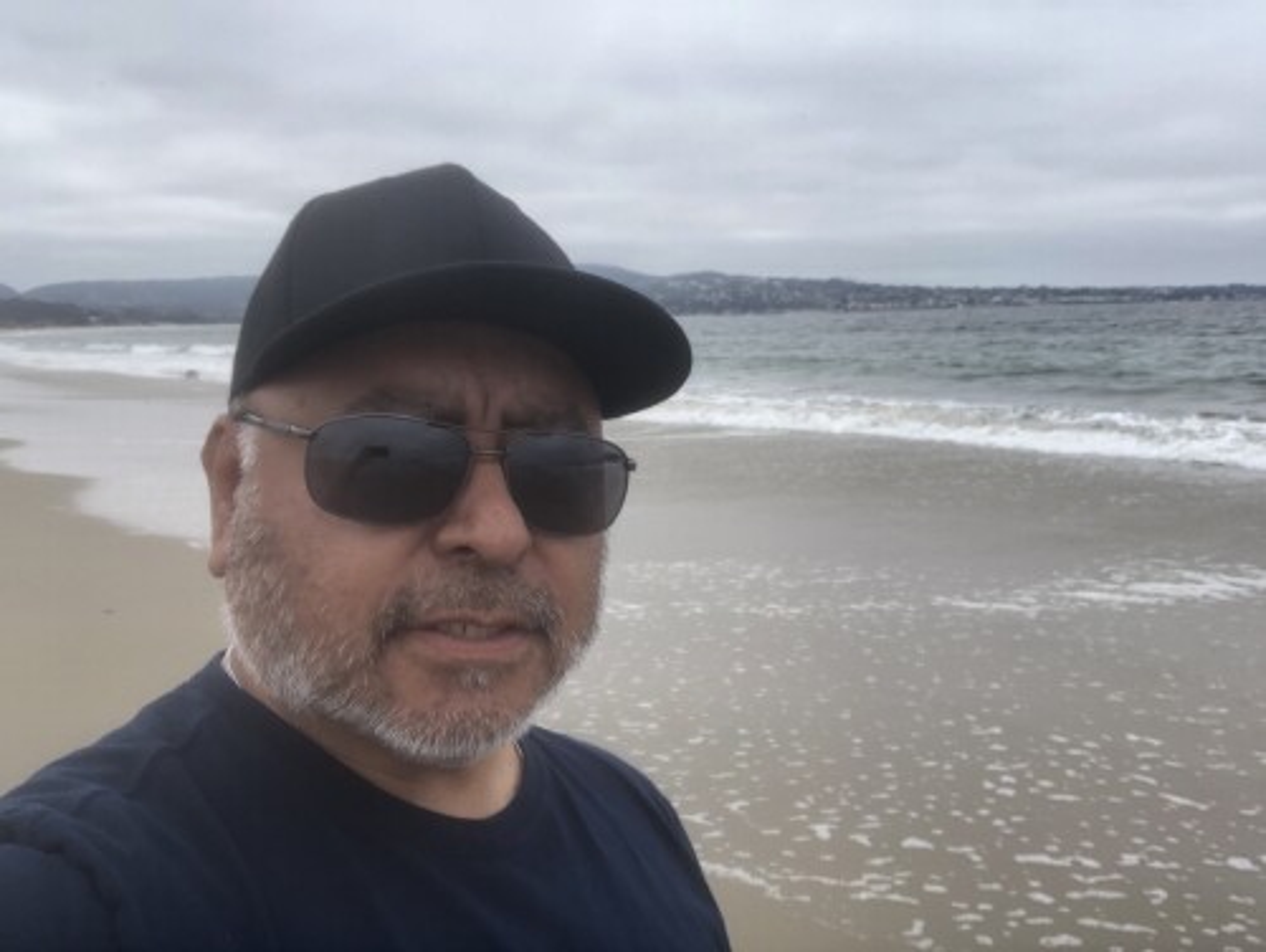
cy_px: 476
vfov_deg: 44.2
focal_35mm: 32
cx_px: 633
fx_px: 1171
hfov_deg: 56.8
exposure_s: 1/144
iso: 20
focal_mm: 2.87
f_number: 2.2
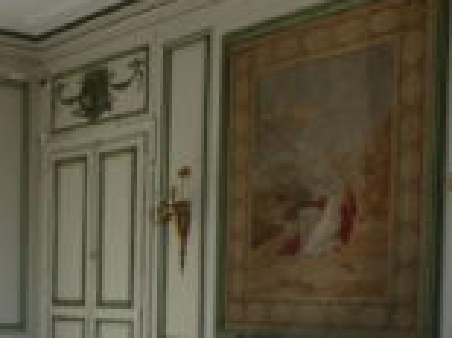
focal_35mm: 67
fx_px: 874
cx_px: -55
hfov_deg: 26.5
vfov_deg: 21.4
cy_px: 309
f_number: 2.8
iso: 100
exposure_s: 1/80
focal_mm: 4.5
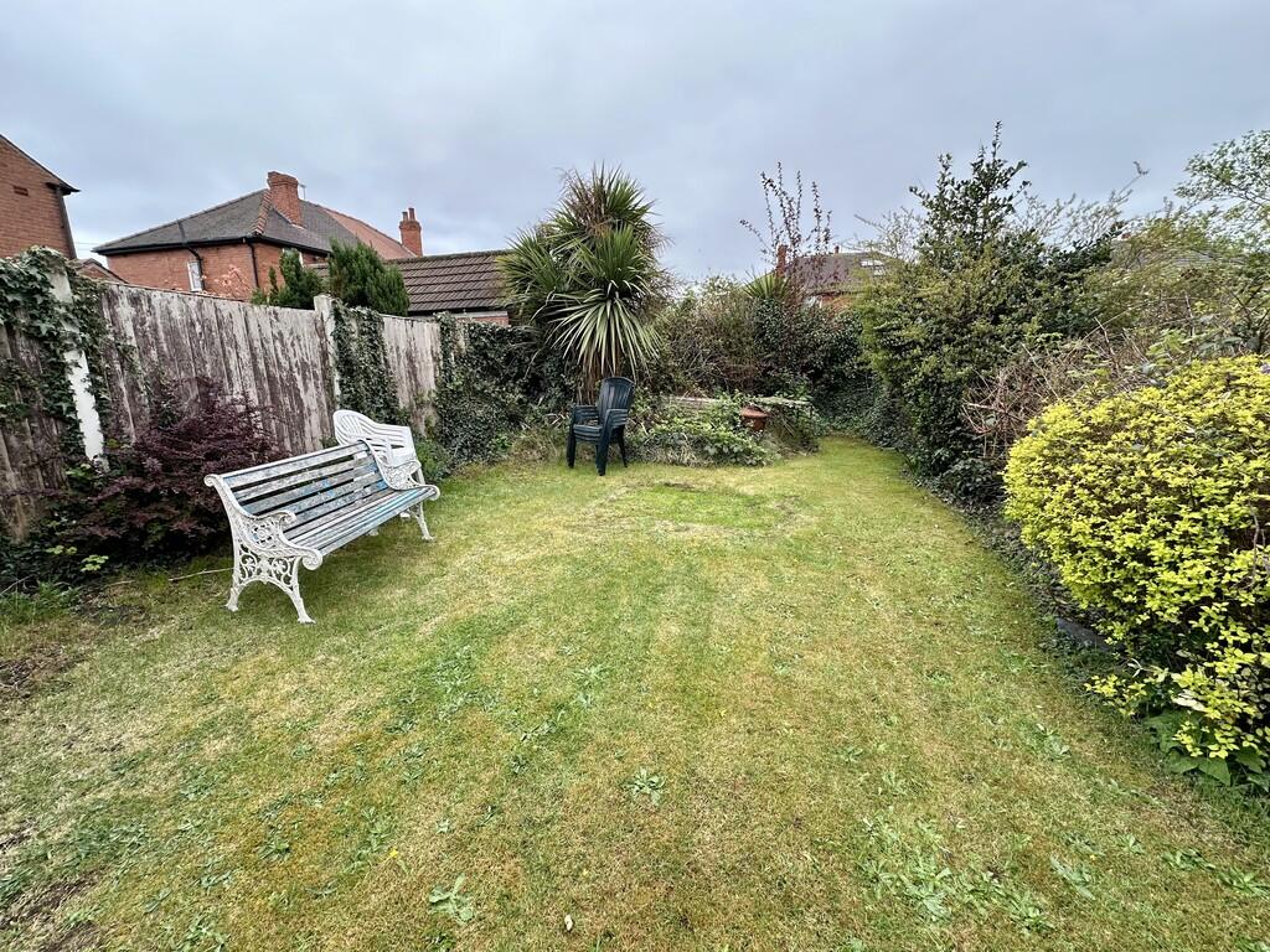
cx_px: 635
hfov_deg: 102.1
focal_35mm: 14
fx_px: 514
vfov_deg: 85.7
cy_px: 476
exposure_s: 1/161
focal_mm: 2.22
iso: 40
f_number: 2.2
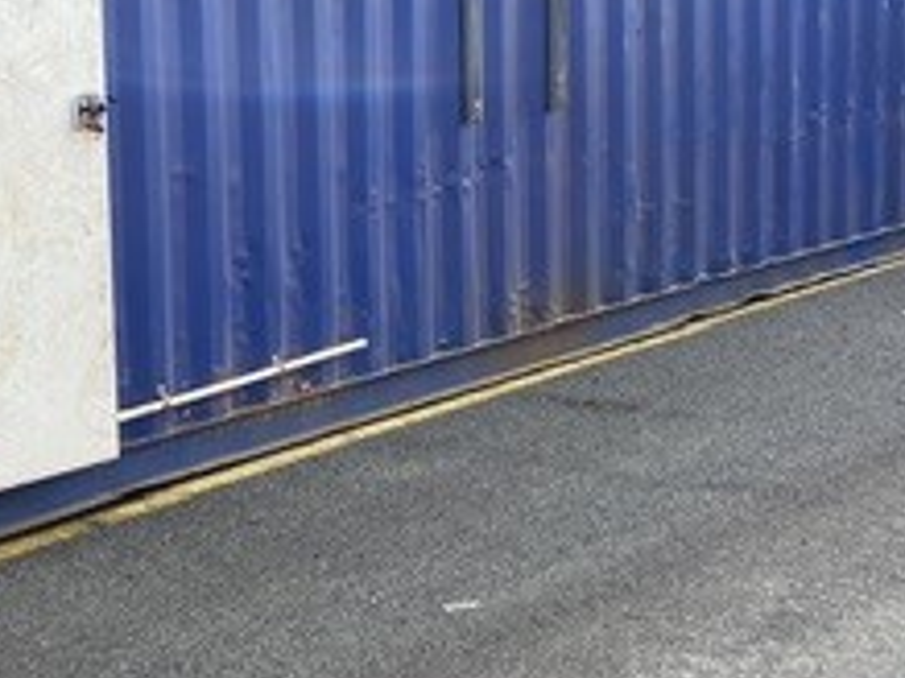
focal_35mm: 76
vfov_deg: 19.2
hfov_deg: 24.4
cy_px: 161
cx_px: -12
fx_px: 1986
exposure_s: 1/706
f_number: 1.8
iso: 32
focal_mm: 4.25
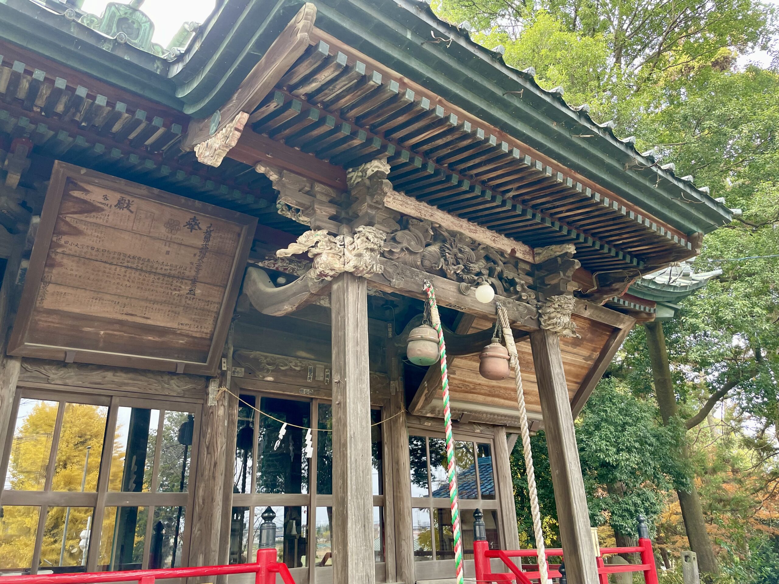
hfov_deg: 67.3
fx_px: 585
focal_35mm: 26
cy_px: 292
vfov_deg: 53.1
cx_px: 390
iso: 100
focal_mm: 4.2
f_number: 1.6
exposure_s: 1/121
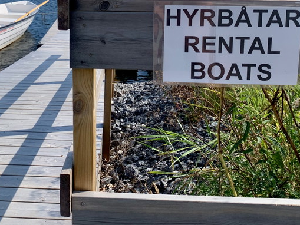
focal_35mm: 49
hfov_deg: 38.2
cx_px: 89
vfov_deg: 28.5
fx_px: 425
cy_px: 19
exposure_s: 1/2208
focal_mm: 4.25
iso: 25
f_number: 1.8
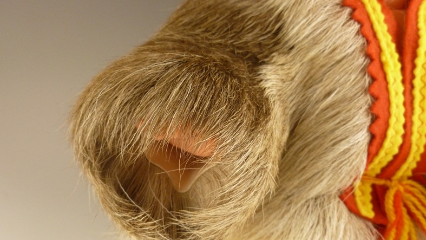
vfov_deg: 37.8
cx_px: 211
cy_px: 126
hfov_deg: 62.6
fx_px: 350
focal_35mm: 31
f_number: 3.3
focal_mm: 5
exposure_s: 1/250
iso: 400
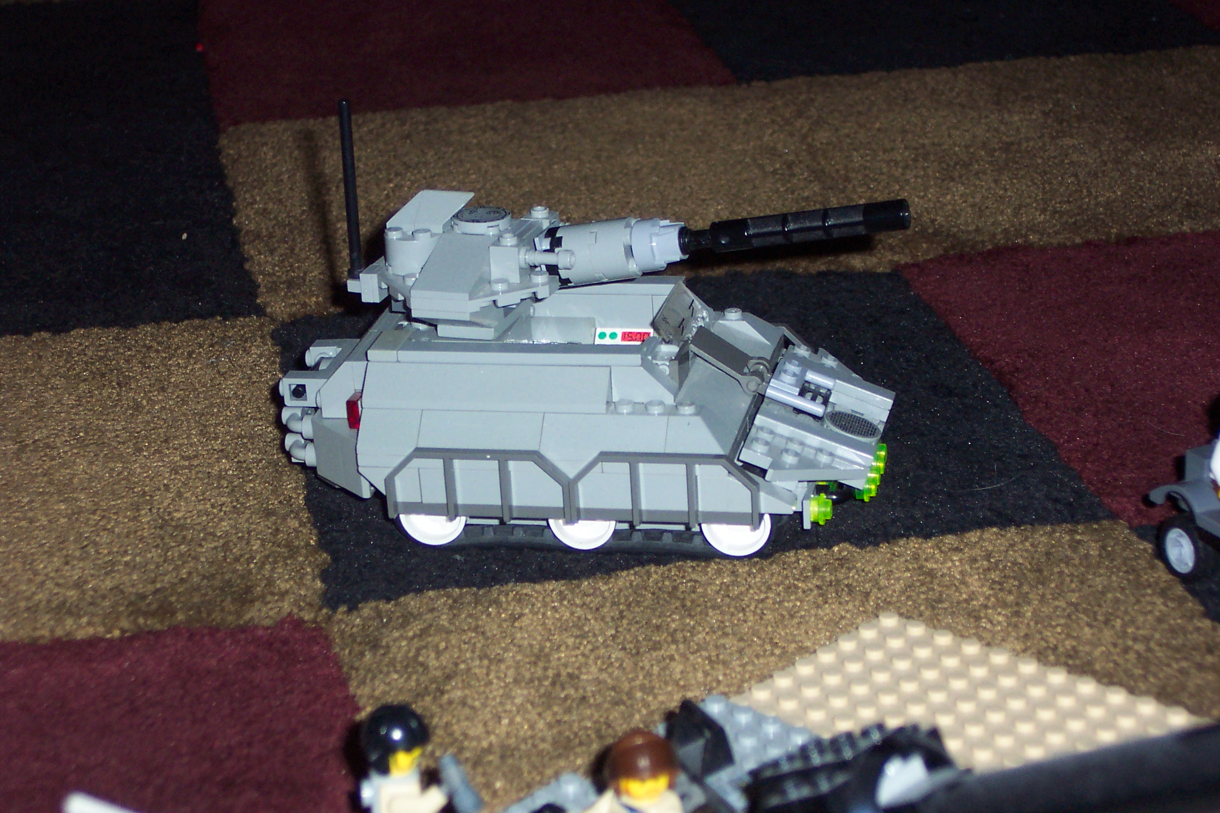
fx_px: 3016
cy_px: 406
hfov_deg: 22.9
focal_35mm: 89
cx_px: 610
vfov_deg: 15.4
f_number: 4
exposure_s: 1/60
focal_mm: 18.7
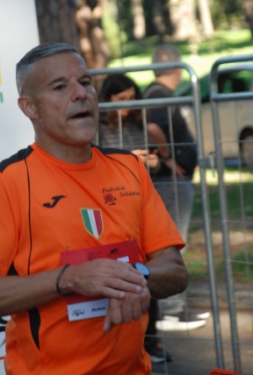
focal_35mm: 221
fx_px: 2311
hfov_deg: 6.3
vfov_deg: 9.3
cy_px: 157
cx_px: 106
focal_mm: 105
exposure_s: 1/400
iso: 1000
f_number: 5.6
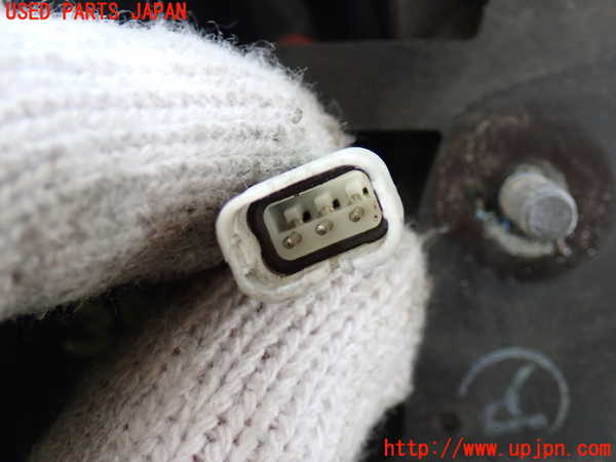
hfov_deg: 31.2
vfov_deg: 23.7
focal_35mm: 62
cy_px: 231
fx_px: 1103
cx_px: 308
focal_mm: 11.09
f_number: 3.6
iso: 800
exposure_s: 1/20
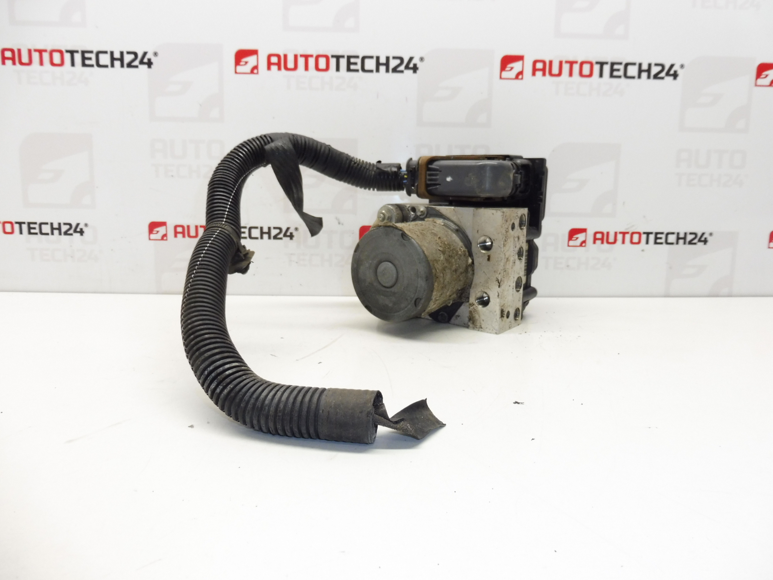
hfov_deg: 71.6
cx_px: 386
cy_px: 290
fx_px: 536
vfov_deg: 56.8
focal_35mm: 24
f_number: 3.5
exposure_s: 1/60
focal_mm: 4.3
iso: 200
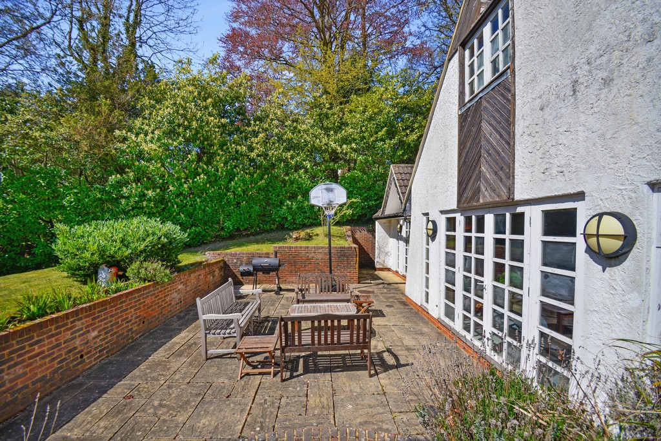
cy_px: 220
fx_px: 257
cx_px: 330
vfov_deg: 81.3
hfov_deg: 104.2
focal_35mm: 14
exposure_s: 1/400
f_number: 11
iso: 200
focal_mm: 14
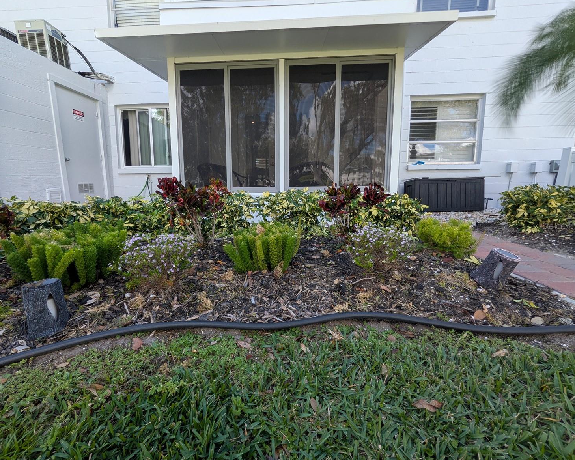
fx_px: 255
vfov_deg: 84.0
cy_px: 226
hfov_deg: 96.6
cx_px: 264
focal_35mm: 15
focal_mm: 1.83
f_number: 2.2
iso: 49
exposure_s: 1/324
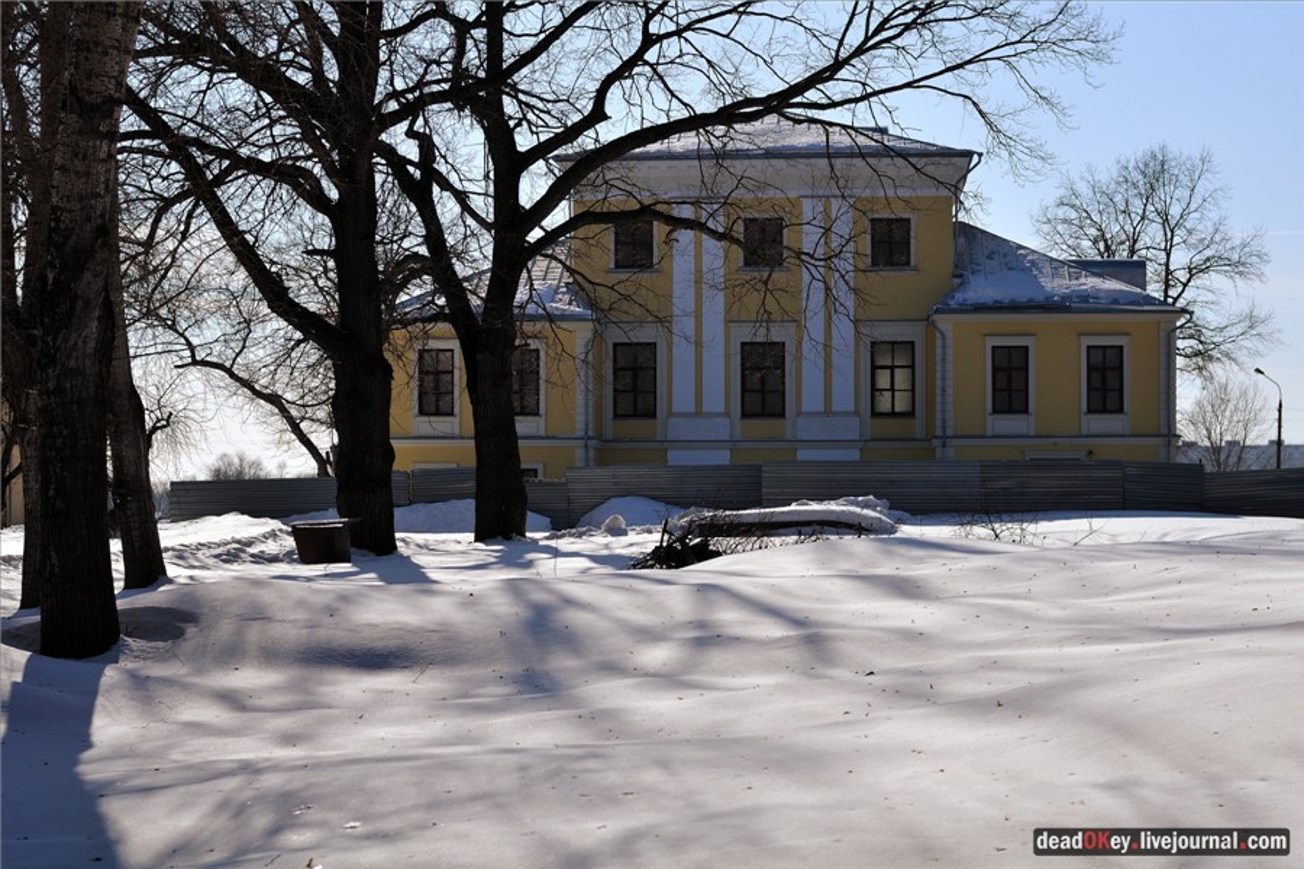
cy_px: 434
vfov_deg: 18.2
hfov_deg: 27.0
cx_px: 652
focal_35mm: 75
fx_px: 2716
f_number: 4
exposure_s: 1/3200
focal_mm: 50
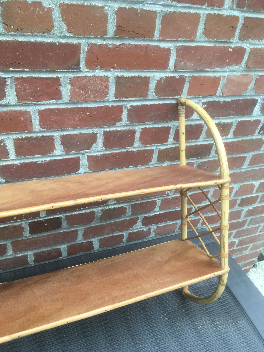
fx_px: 295
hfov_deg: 48.2
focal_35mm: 29
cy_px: 176
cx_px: 132
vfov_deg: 61.7
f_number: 2.2
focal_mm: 4.15
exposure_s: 1/100
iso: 40
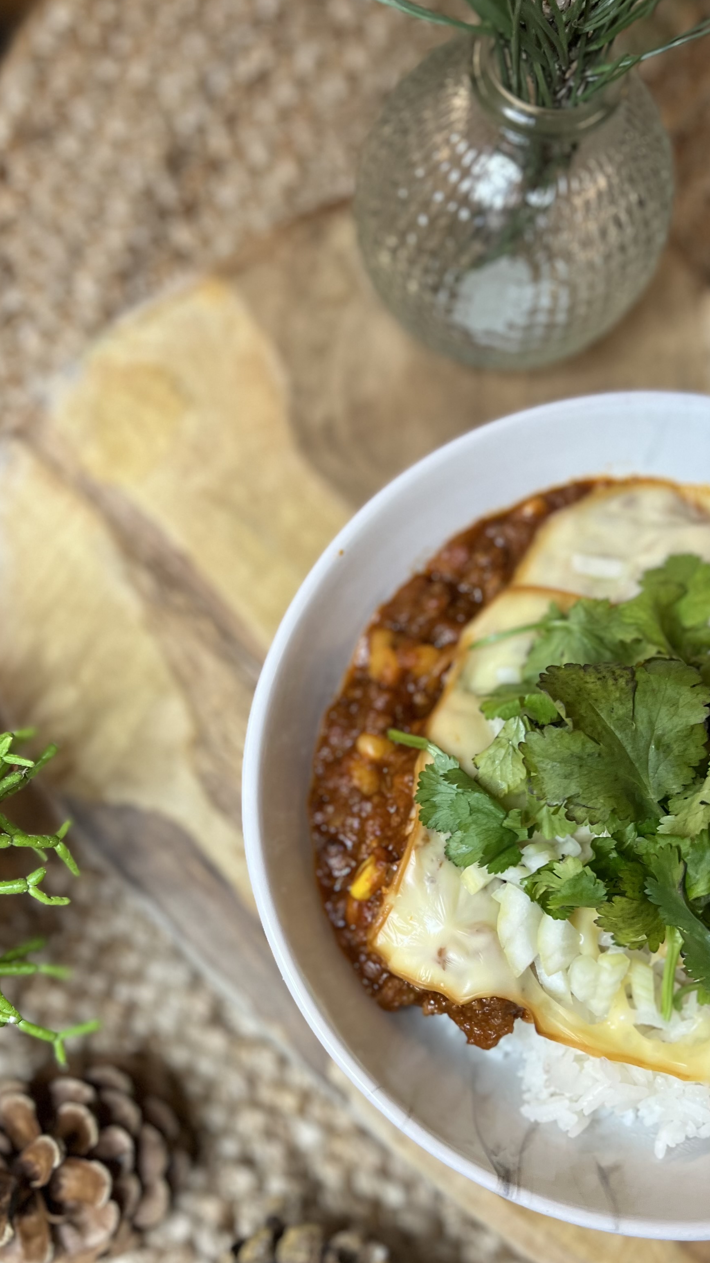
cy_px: 800
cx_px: 307
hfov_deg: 31.9
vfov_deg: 53.3
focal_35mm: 37
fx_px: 1239
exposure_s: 1/60
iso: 160
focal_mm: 5.7
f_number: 1.5
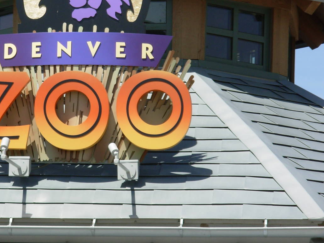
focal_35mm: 296
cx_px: 85
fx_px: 2770
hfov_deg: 6.7
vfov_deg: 5.0
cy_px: 63
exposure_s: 1/406
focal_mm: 31.4
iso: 50
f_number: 5
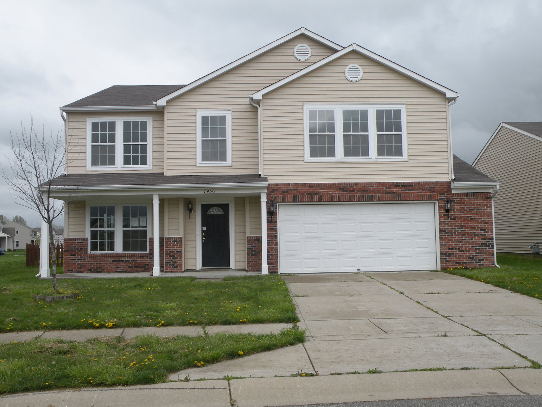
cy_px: 204
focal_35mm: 33
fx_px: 517
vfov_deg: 42.9
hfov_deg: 55.4
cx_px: 271
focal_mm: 5.8
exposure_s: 1/167
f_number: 5.6
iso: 64
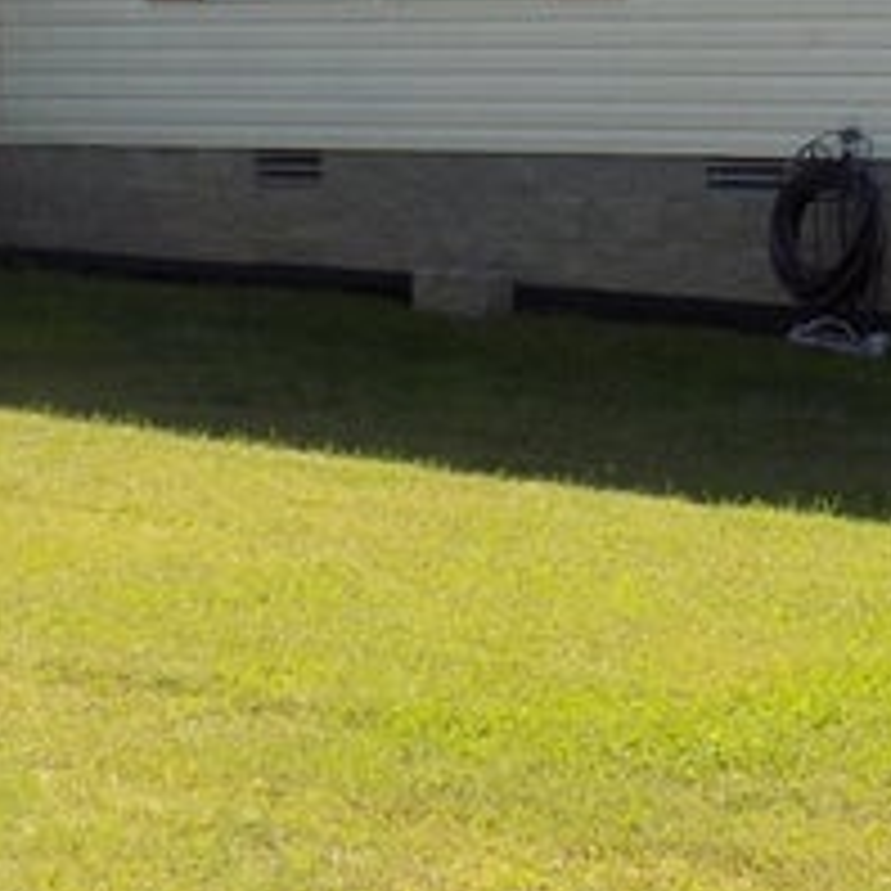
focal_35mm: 114
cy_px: 94
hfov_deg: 15.1
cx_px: 821
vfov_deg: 15.1
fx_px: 3320
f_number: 3.3
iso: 80
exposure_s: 1/500
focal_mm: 5.3
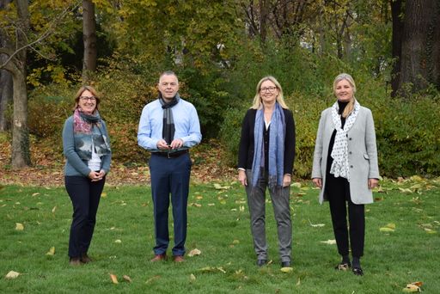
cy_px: 147
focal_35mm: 78
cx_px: 220
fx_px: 954
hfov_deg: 26.0
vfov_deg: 17.5
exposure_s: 1/200
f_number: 7.1
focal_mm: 52
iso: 400
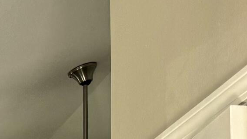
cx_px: -110
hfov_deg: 14.6
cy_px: 353
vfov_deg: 8.0
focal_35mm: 138
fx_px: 904
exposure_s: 1/202
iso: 80
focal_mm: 6.76
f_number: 1.78
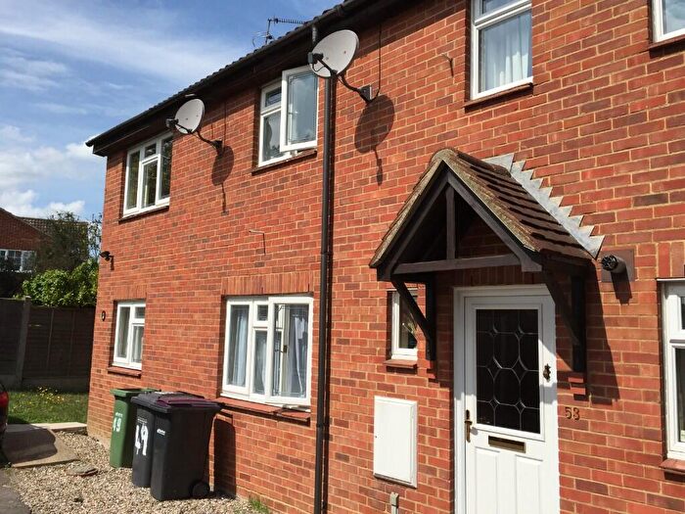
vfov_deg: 48.2
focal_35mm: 29
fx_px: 574
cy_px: 257
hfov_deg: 61.7
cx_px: 342
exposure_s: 1/3049
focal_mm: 4.15
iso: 32
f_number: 2.2
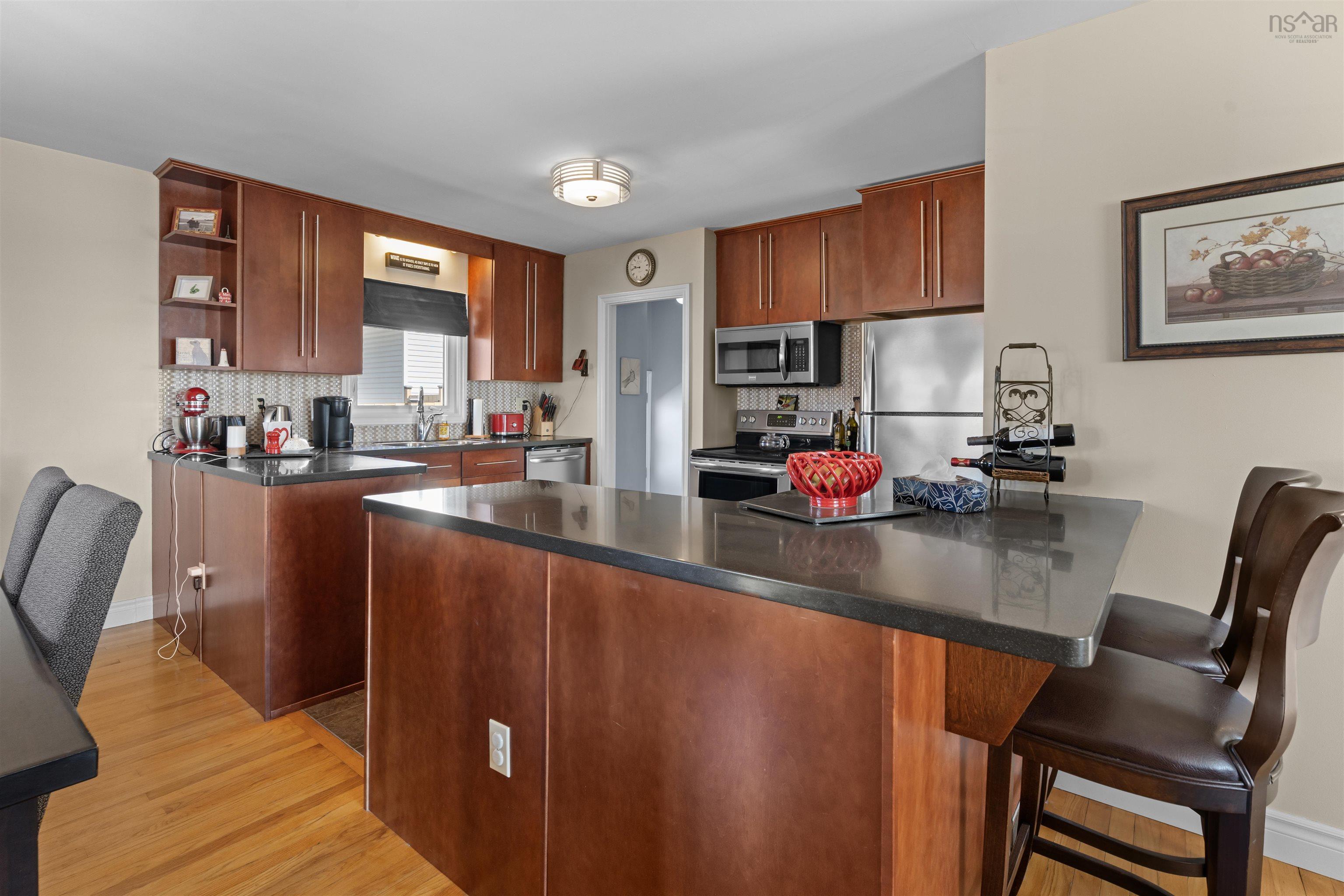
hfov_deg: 96.7
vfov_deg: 73.7
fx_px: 597
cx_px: 672
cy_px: 448
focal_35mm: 16
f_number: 8
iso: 400
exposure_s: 1/3
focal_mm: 16
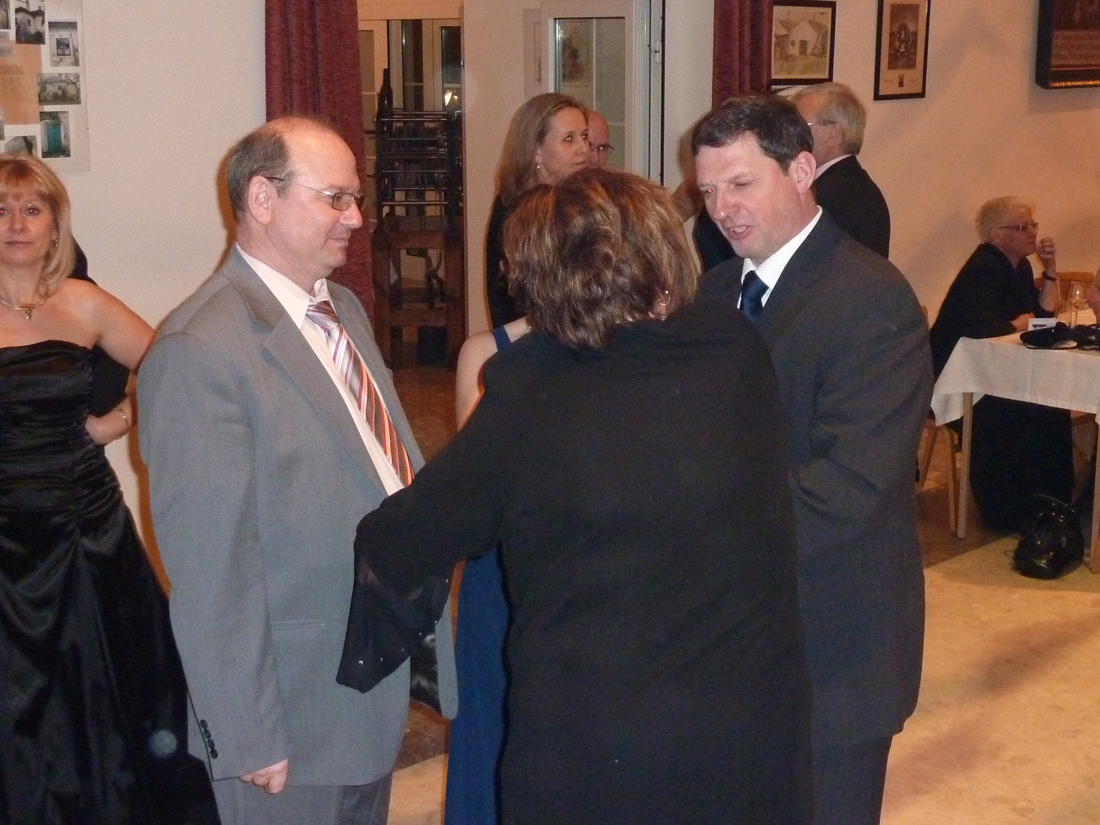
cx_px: 550
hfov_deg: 38.2
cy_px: 412
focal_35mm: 50
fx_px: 1589
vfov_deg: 29.1
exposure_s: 1/30
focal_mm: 6.9
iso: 640
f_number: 3.7
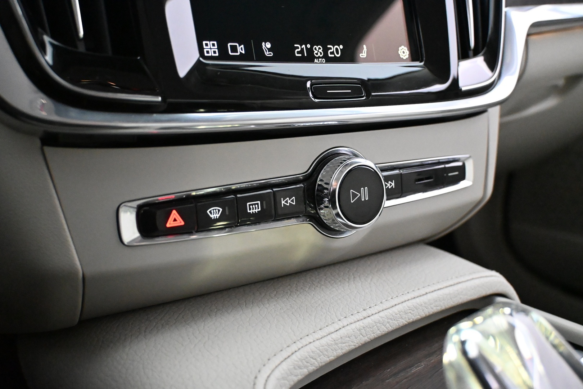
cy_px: 194
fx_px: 547
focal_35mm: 34
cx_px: 292
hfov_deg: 56.1
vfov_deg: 39.1
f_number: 4
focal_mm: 22.5
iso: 9000
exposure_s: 1/60
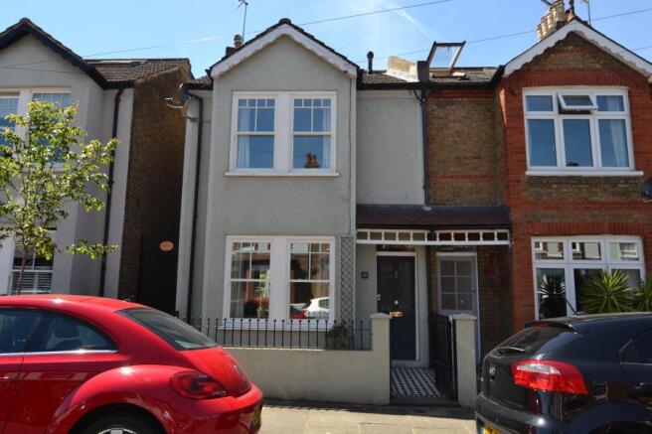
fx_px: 462
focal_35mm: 26
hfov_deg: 70.5
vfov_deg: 50.4
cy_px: 217
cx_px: 326
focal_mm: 17
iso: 100
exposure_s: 1/160
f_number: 6.3
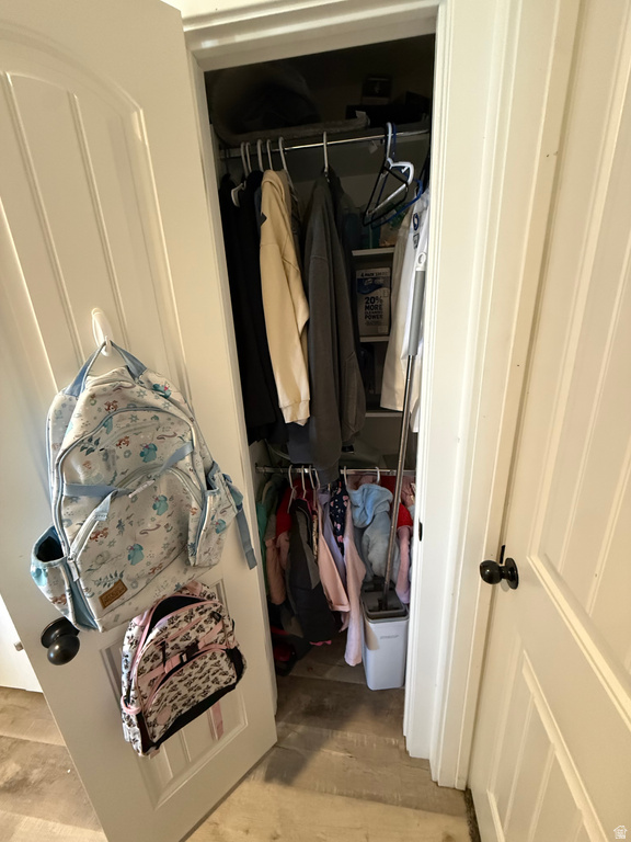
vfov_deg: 102.1
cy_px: 421
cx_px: 316
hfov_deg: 85.7
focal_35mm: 14
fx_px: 340
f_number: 2.2
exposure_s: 1/60
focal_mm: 2.22
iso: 800
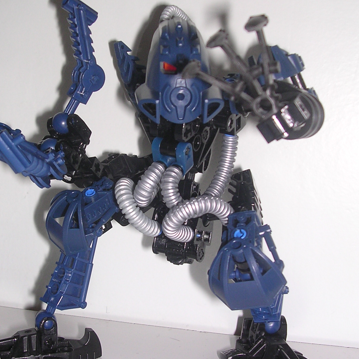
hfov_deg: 30.4
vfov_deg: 30.6
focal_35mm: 56
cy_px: 183
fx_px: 657
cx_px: 135
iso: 100
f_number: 2.8
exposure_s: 1/60.1
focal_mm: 5.8
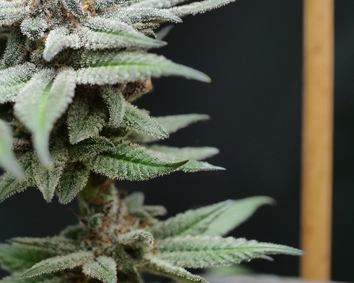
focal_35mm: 138
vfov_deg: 11.2
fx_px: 1446
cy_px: 80
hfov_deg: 13.9
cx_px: 100
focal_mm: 45
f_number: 4.5
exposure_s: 1/250
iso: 800
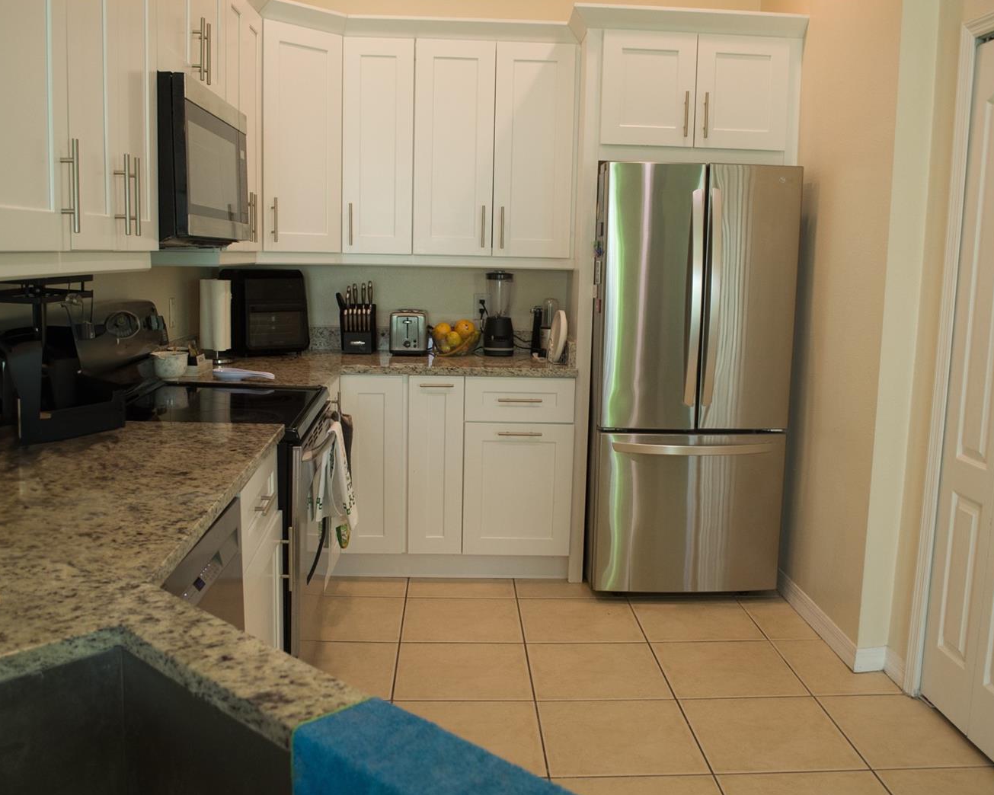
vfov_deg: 47.1
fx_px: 912
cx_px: 493
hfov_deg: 57.2
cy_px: 397
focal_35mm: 31
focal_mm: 18
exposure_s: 1/60
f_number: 4
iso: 720
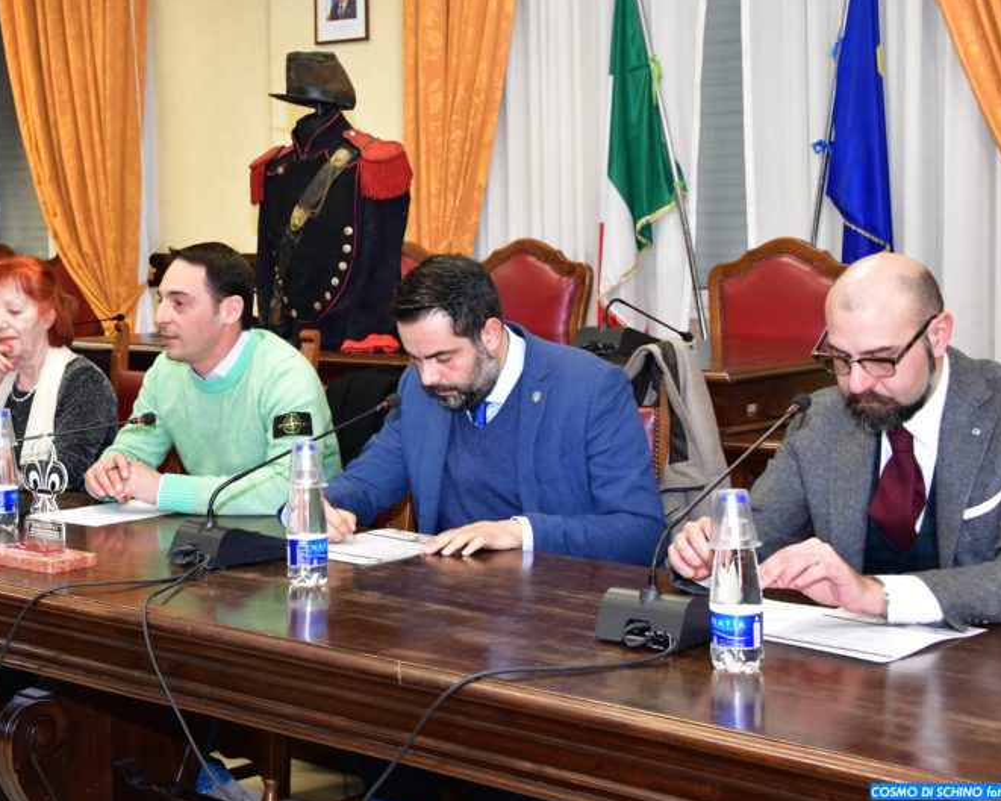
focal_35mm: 64
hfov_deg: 29.4
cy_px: 293
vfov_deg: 23.8
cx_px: 329
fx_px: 1896
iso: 2500
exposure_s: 1/60
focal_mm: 44
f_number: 8
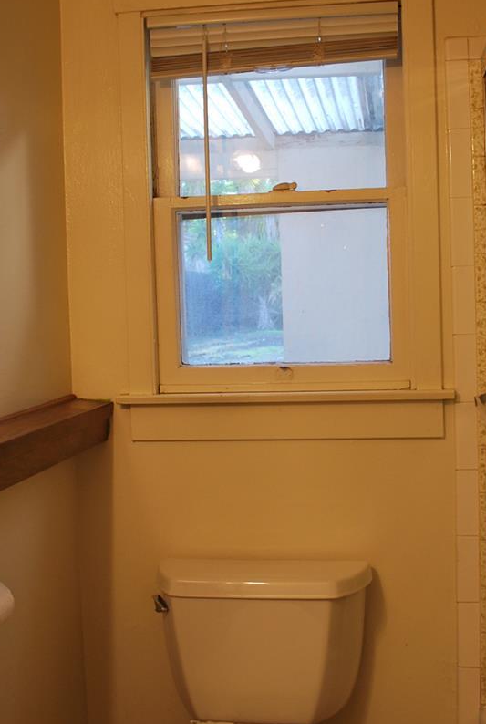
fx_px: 1028
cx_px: 255
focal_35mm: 51
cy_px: 352
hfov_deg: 26.6
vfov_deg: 38.8
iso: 220
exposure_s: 1/30
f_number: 3.5
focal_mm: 18
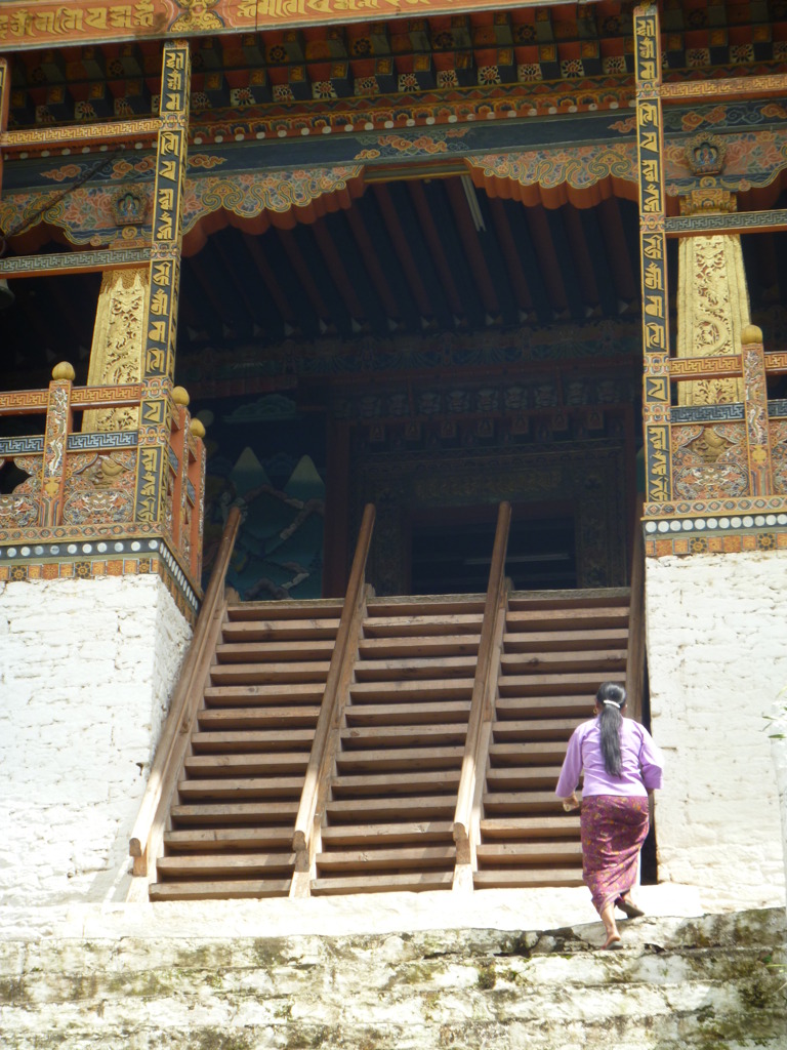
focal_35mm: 94
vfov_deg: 20.9
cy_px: 525
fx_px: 2849
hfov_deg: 15.7
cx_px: 394
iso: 80
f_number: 5.5
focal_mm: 16.7
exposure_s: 1/125
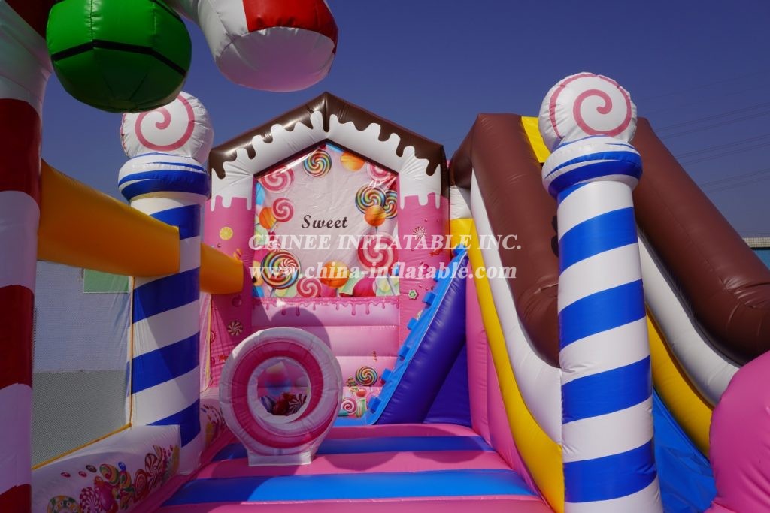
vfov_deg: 53.1
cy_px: 256
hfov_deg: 73.7
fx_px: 513
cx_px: 385
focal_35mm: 24
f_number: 10
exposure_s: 1/500
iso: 100
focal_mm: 16
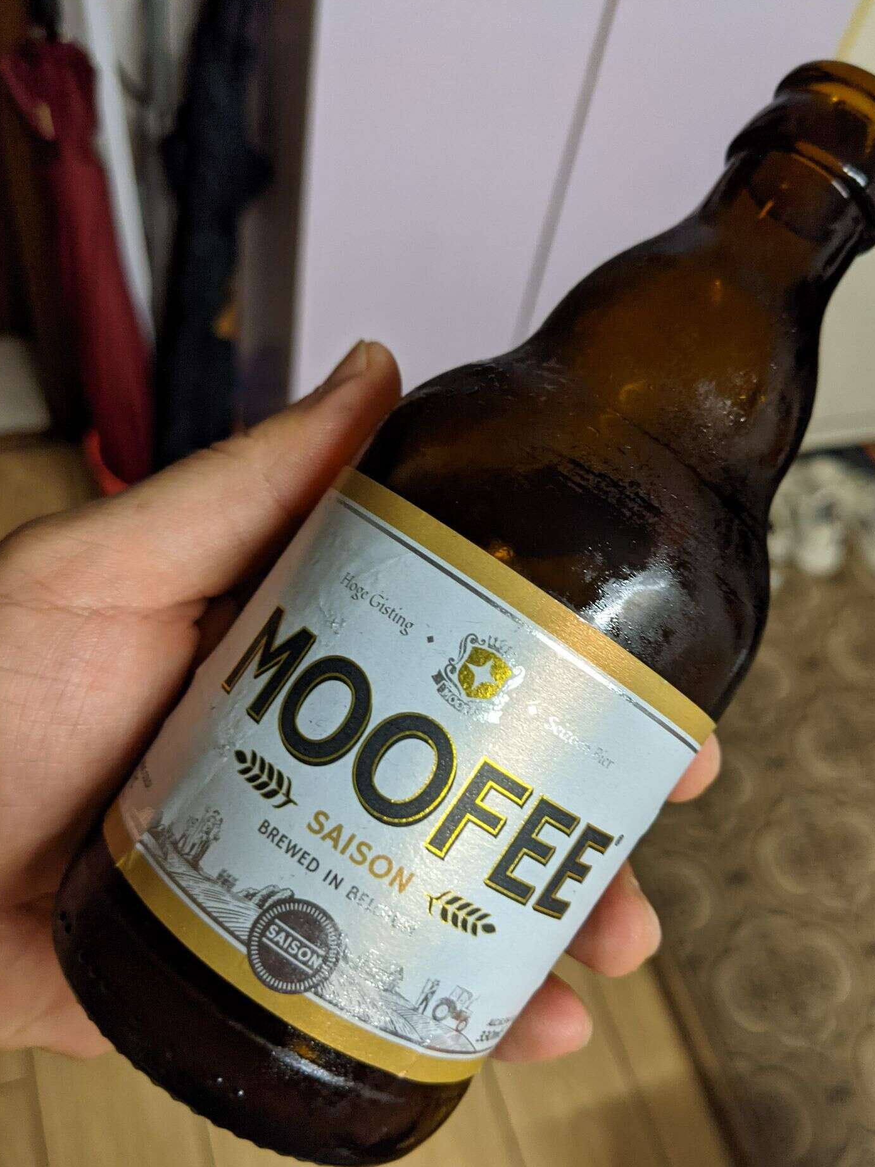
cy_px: 641
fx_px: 1011
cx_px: 481
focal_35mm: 30
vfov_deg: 59.8
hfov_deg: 46.7
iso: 288
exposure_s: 1/47.5
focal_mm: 4.38
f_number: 1.73
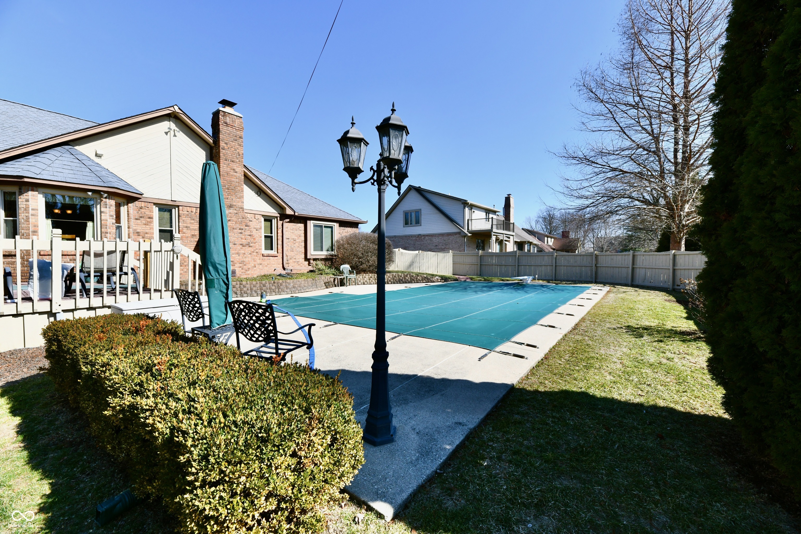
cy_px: 267
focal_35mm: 14
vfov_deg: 81.2
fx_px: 311
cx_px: 400
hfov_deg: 104.3
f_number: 13
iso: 640
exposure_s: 1/640
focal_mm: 14
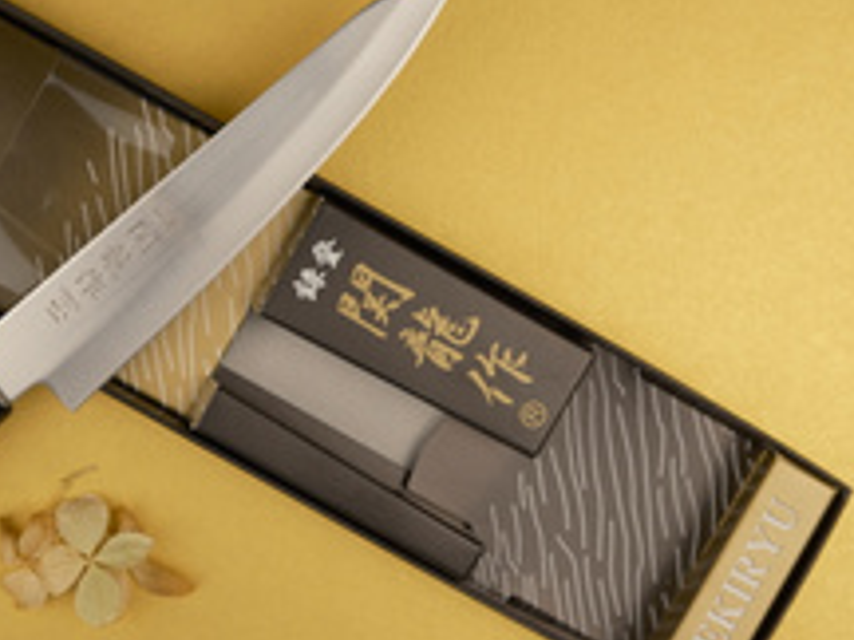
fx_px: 1974
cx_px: 174
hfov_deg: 24.0
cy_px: 261
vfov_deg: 18.4
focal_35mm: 80
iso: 400
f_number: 6.4
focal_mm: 26.5
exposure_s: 1/125
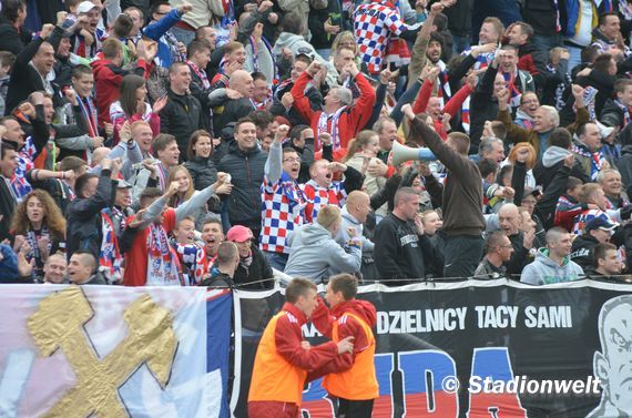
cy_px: 209
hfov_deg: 5.7
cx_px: 316
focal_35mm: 360
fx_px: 6304
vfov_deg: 3.8
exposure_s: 1/500
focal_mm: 240
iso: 900
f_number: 5.3
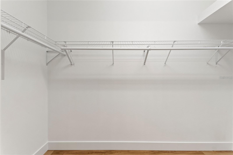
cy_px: 78
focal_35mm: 15
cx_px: 116
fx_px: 97
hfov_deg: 100.4
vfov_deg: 77.3
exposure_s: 1/50
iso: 400
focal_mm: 10
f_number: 4.5
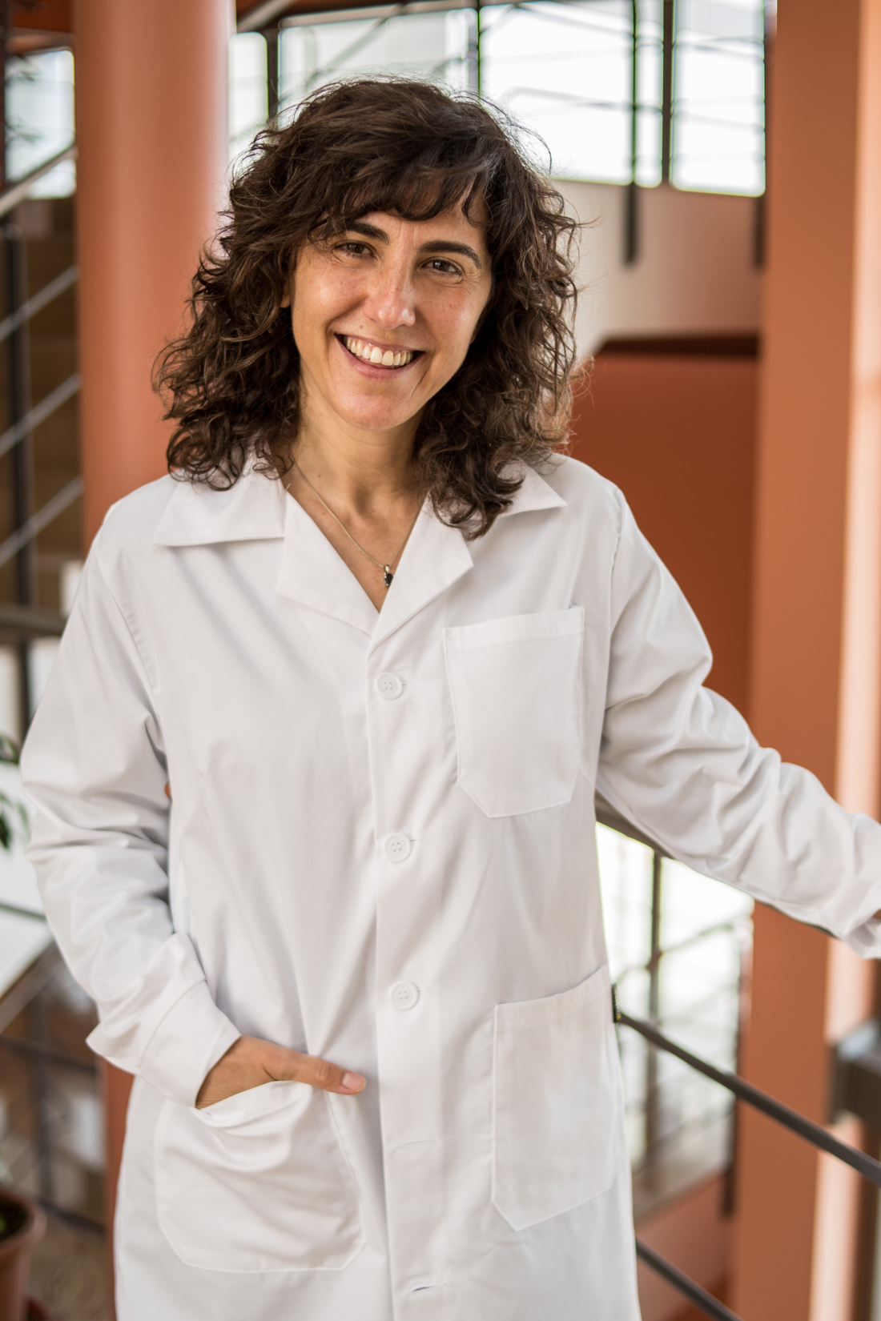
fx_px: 1909
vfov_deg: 38.2
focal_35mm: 52
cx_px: 440
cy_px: 660
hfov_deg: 26.0
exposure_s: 1/200
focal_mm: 35
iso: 100
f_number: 2
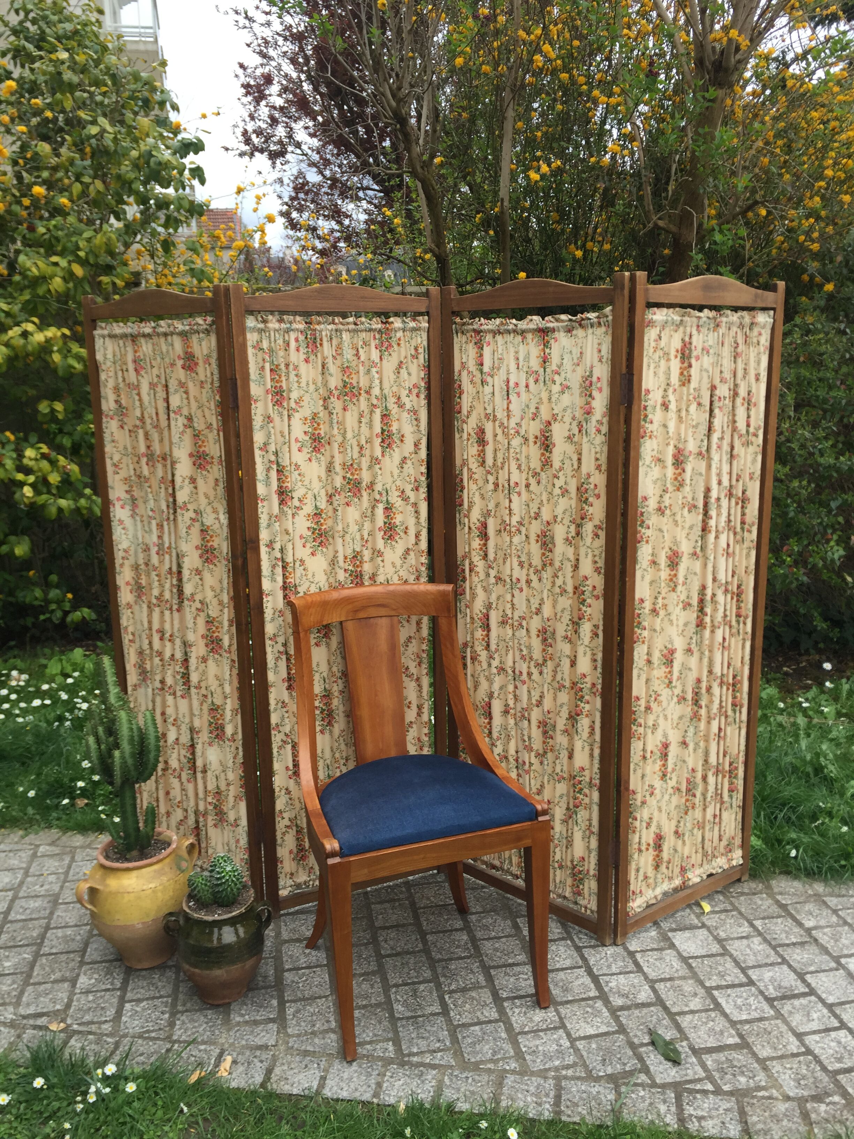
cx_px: 427
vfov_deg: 61.7
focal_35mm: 29
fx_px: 954
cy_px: 570
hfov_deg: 48.2
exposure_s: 1/430
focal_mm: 4.15
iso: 32
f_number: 2.2
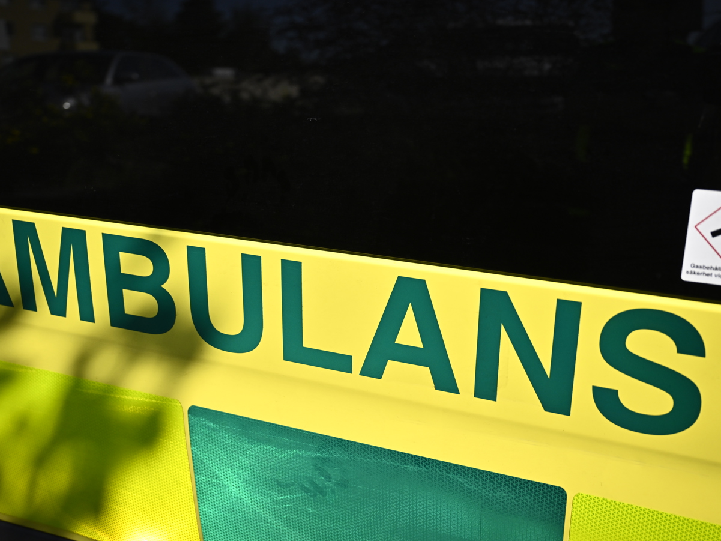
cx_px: 346
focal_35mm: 38
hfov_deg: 49.5
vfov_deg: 38.2
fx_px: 782
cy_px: 270
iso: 500
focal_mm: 34.5
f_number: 2.8
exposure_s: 1/16000
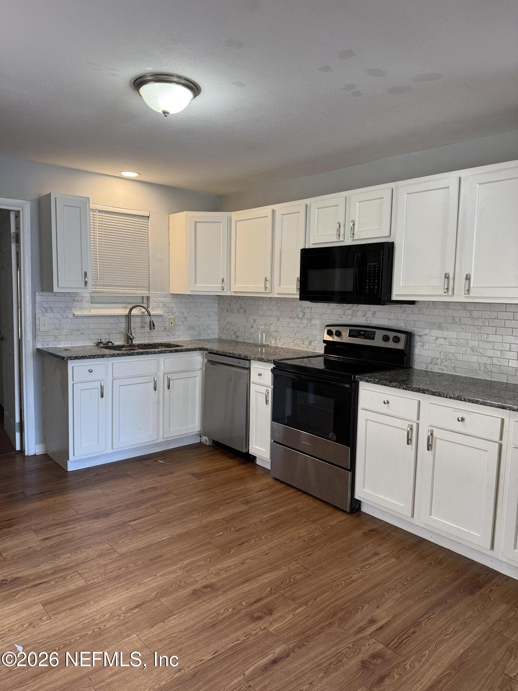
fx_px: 479
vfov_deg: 71.6
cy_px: 346
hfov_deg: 56.8
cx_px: 259
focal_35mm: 24
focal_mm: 6.76
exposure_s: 1/101
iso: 200
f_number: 1.78
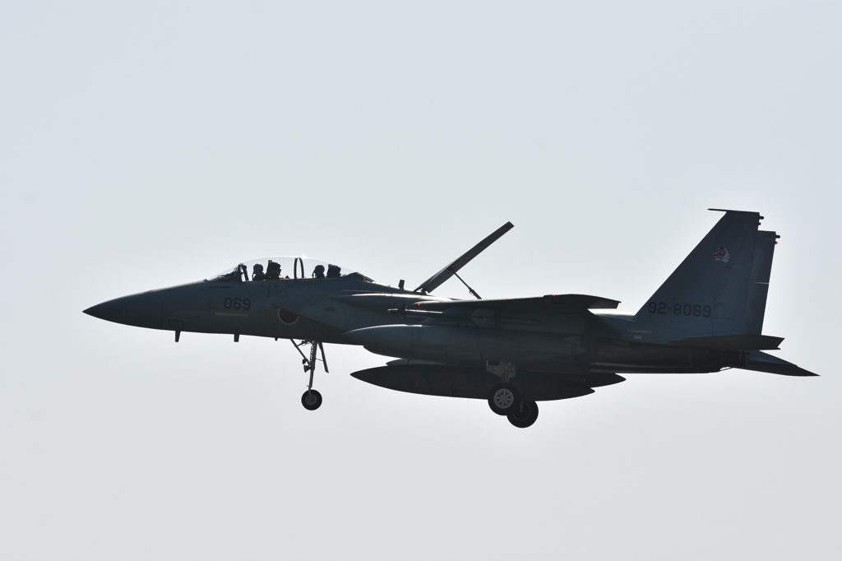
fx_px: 5261
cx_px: 421
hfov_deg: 9.2
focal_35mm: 225
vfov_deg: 6.1
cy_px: 280
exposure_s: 1/2000
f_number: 8
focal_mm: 150
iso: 200
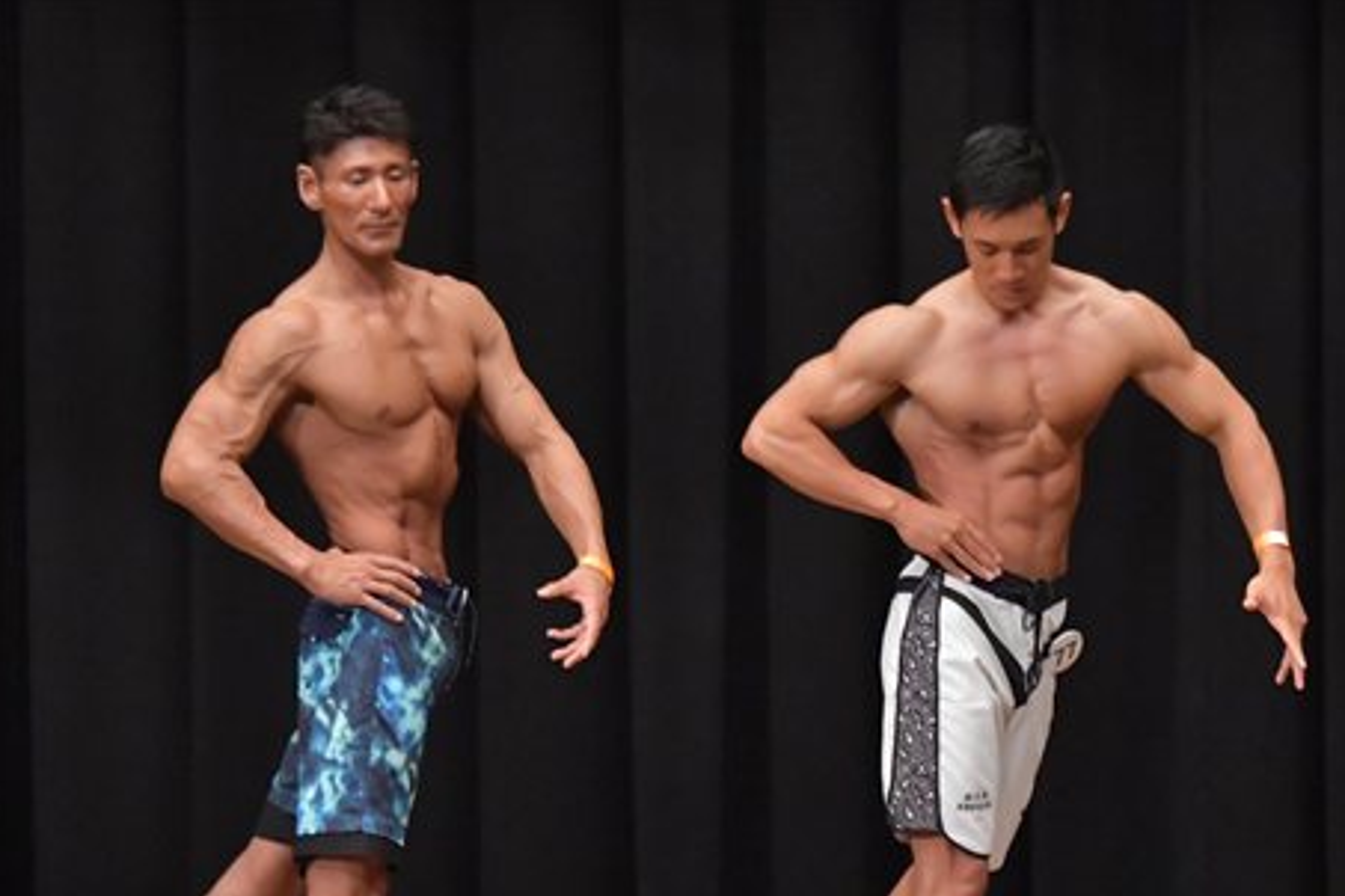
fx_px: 11955
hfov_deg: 6.4
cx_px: 990
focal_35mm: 320
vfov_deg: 4.3
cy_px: 762
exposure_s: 1/400
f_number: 5.6
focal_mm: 125
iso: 6400
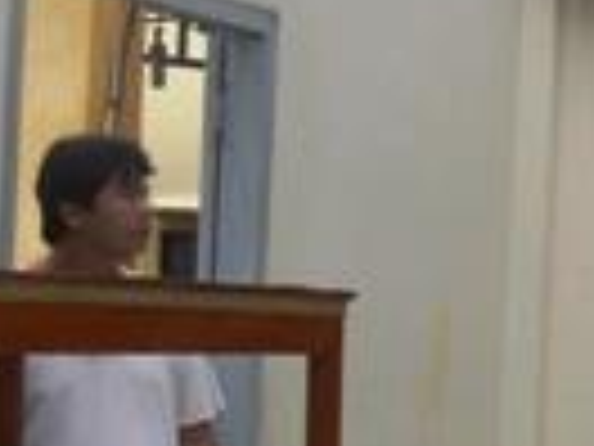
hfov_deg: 11.6
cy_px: 324
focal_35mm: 140
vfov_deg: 10.6
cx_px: 1422
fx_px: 2402
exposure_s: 1/125
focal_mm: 20
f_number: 5.6
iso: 100
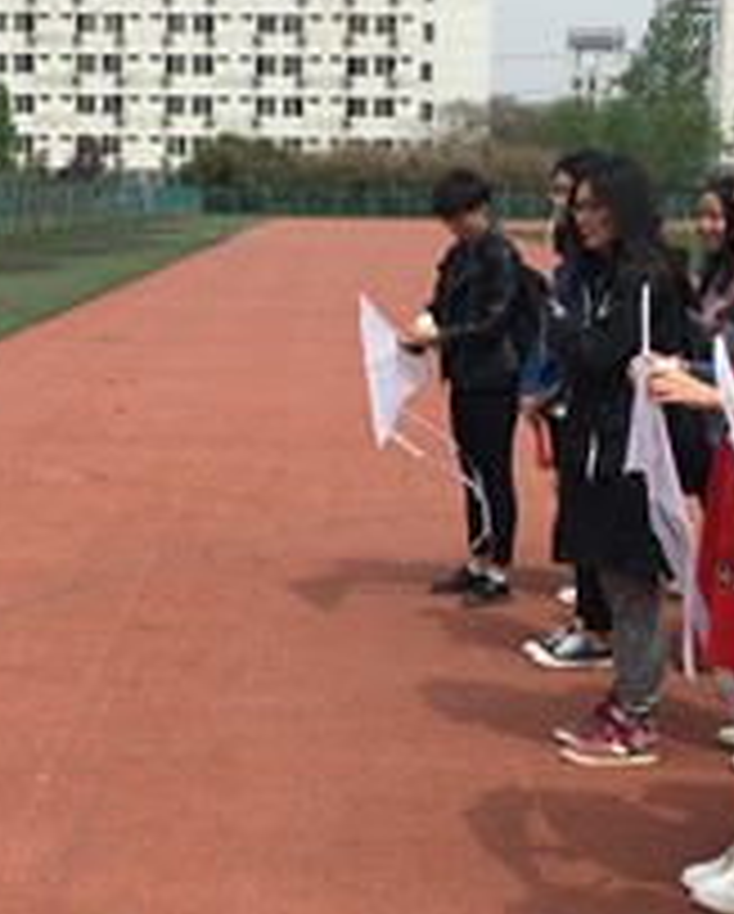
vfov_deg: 26.7
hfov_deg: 21.5
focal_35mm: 71
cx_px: 212
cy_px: 410
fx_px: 1924
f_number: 2.2
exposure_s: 1/1709
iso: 25
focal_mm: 4.15
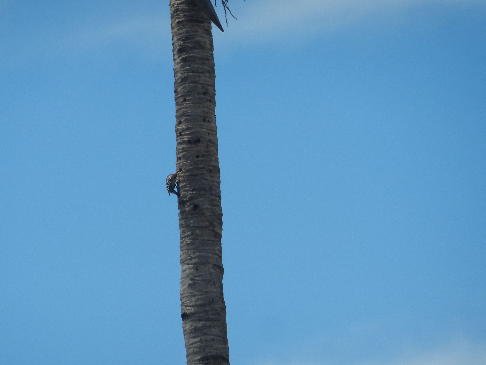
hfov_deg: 3.5
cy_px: 223
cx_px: 203
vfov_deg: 2.6
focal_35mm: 563
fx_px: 7905
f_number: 5.9
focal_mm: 81
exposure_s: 1/1000
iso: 160
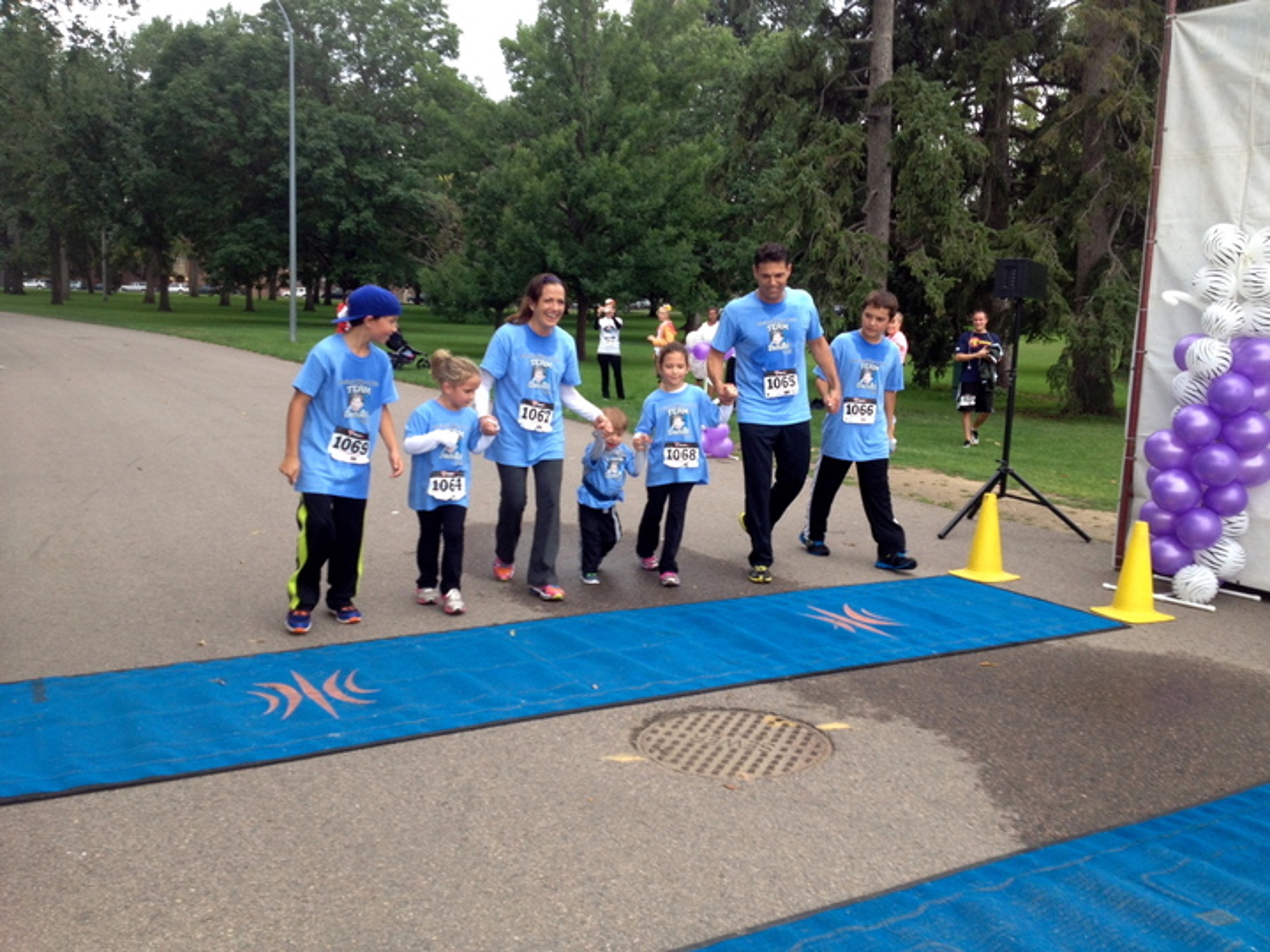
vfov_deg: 40.7
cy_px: 476
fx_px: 1284
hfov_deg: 52.6
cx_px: 635
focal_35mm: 35
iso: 50
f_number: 2.4
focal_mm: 4.28
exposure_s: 1/130
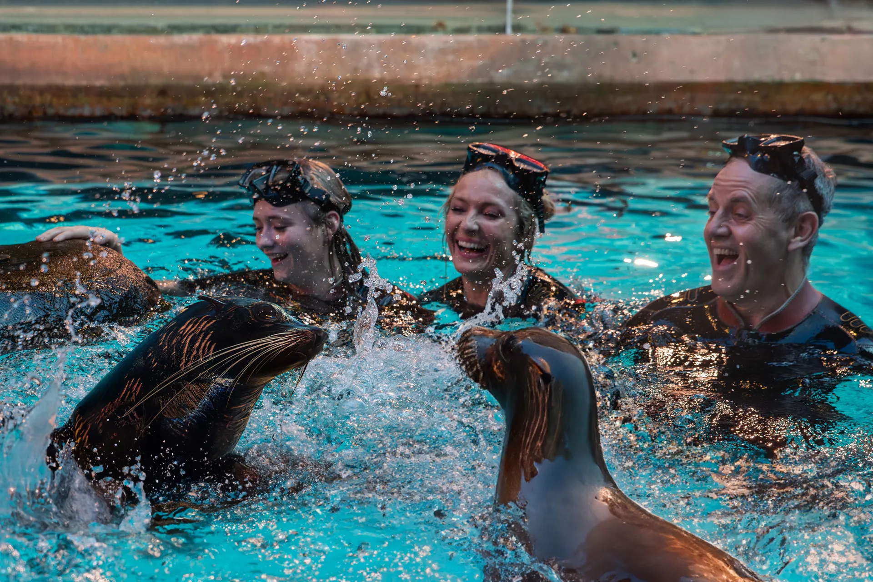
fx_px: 1455
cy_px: 291
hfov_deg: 33.4
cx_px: 436
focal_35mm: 60
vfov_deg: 22.6
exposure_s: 1/640
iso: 640
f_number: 5
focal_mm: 60
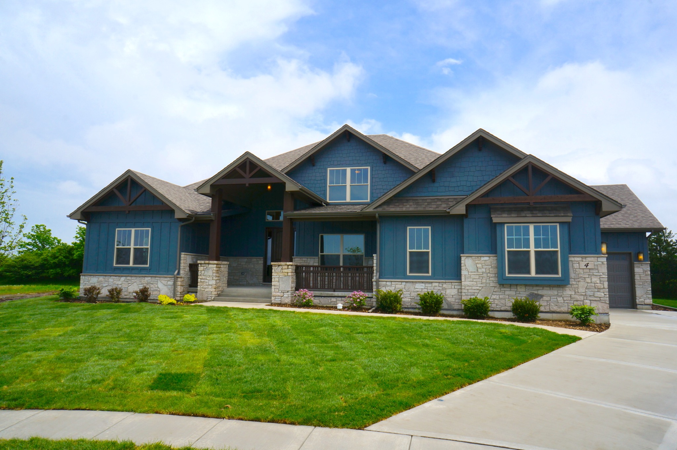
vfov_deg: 53.0
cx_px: 338
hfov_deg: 73.8
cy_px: 225
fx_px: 451
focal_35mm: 24
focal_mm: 16
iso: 100
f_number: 16
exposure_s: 1/100
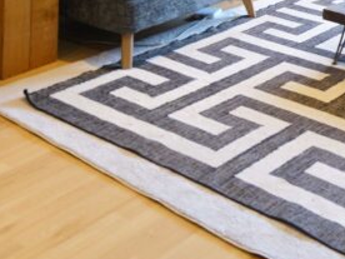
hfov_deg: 26.0
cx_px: 348
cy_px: -182
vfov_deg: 17.5
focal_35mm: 71
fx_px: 708
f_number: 5
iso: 500
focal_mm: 17
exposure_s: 1/15
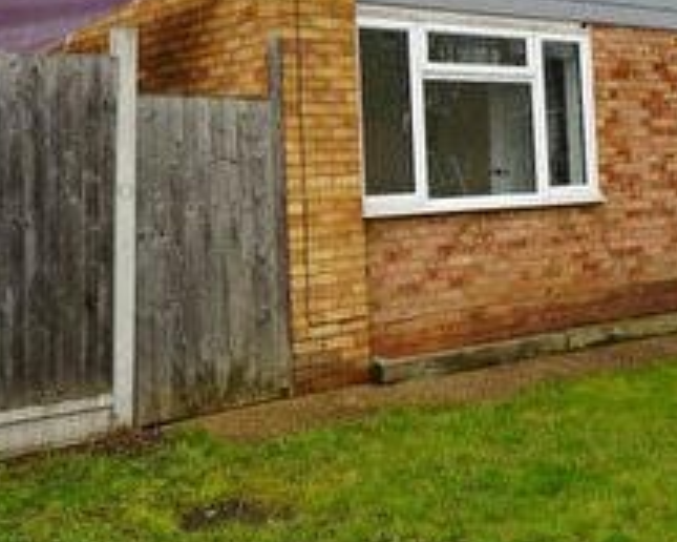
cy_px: 109
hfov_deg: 31.9
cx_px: 507
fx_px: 1162
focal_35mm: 58
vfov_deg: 25.8
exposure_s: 1/80
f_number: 8
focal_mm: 19
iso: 100
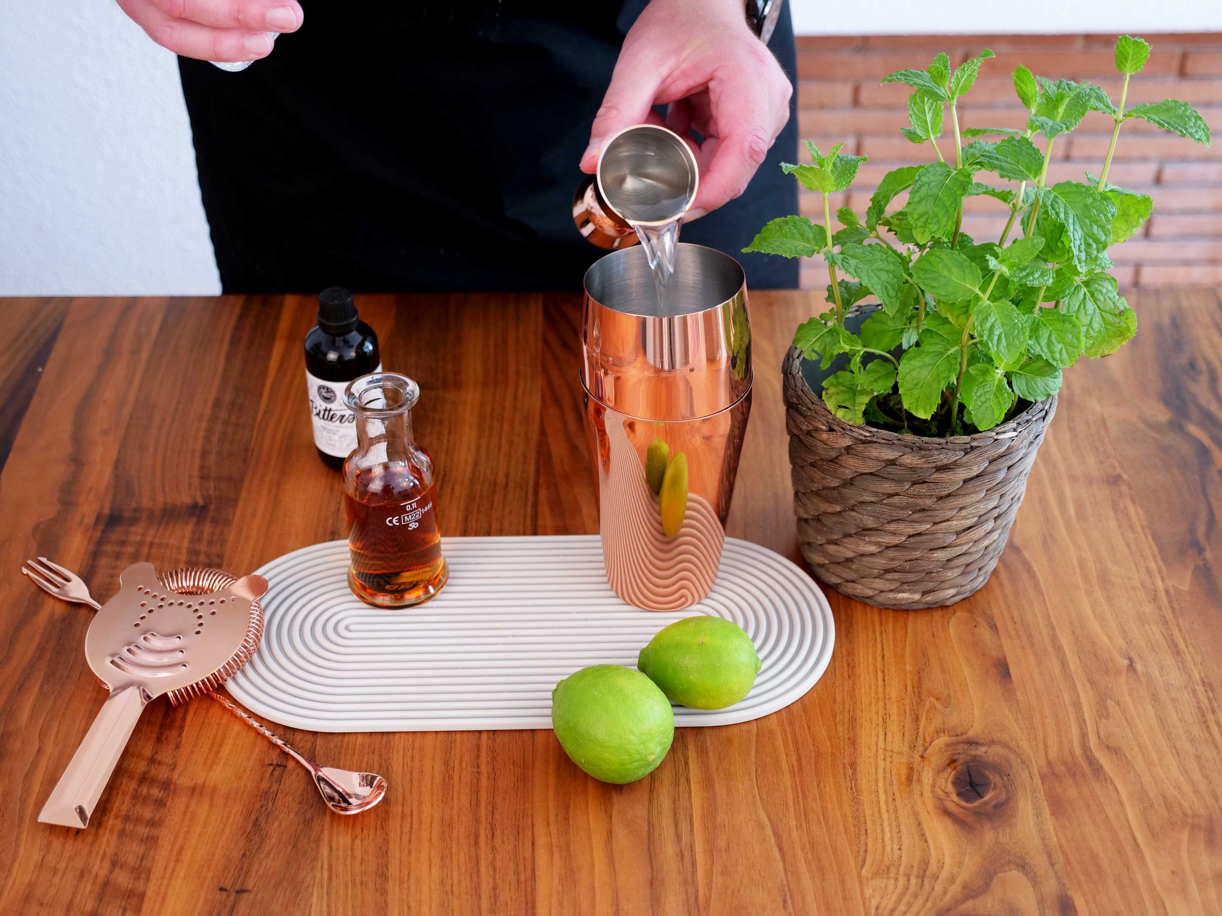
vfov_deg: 28.0
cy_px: 458
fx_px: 1836
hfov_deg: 36.8
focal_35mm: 52
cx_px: 611
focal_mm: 26
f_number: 2.8
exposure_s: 1/60
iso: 500
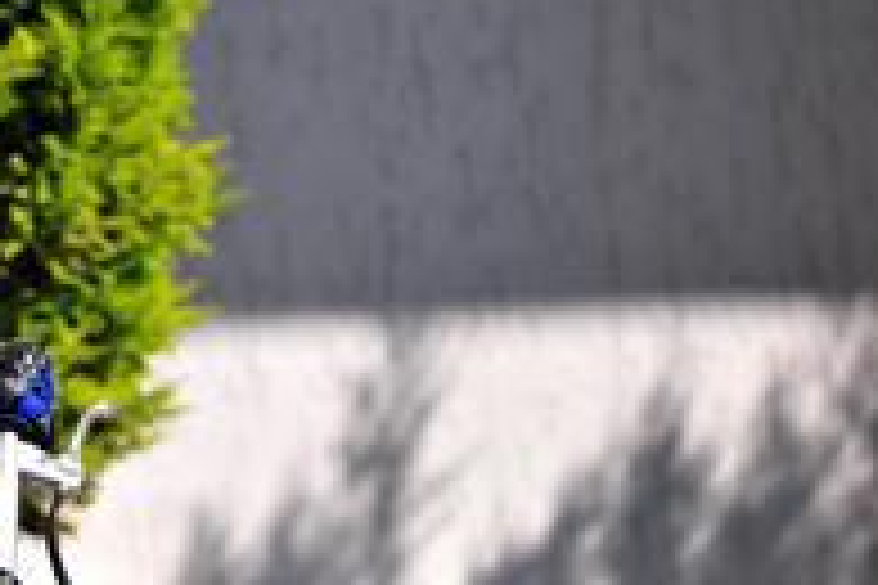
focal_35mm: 490
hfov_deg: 4.2
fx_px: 11950
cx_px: -477
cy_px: 648
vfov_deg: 2.8
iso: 250
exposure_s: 1/2500
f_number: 3.5
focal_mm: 155
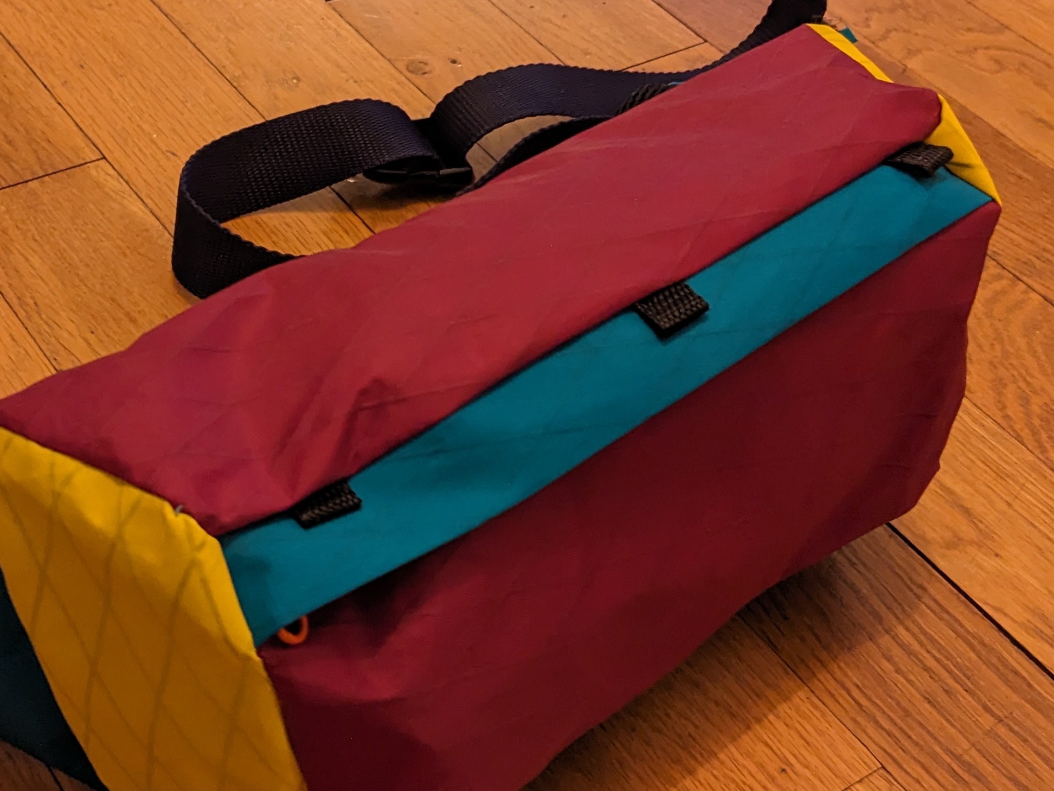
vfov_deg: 26.1
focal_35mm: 56
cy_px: 318
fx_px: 1705
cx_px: 376
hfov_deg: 34.1
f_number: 1.73
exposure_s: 1/23.8
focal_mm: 4.38
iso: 329
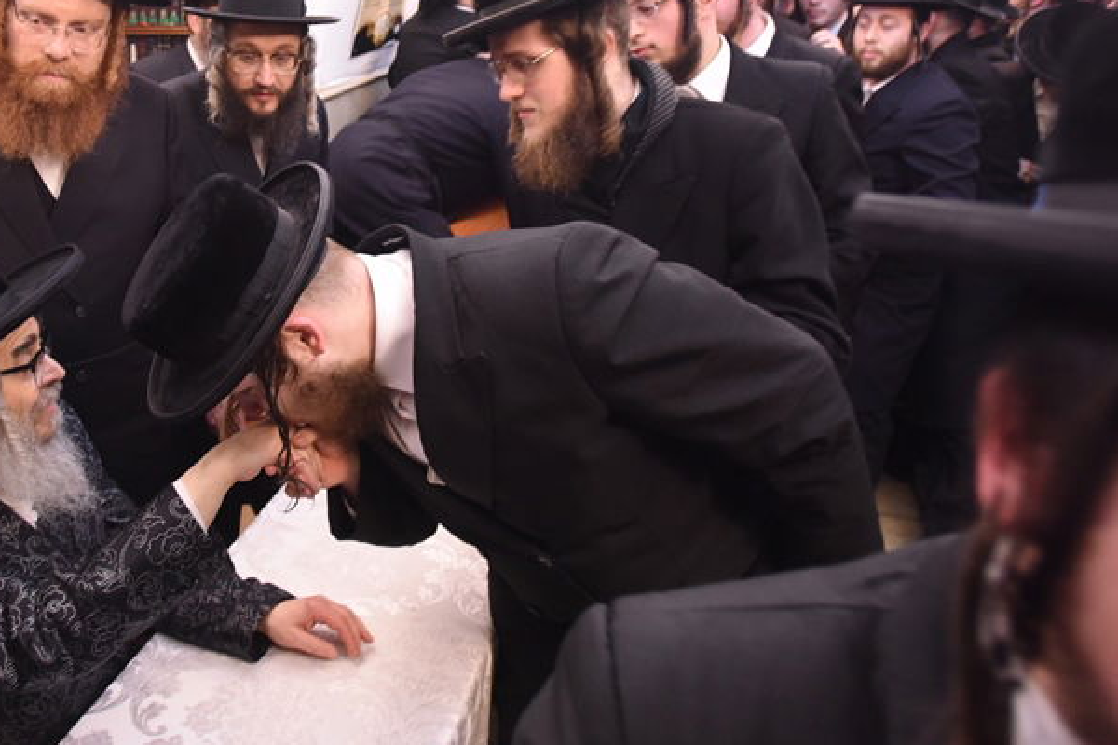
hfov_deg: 60.7
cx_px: 302
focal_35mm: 29
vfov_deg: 44.0
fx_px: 901
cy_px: 223
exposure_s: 1/125
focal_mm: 17
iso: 3200
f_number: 3.5
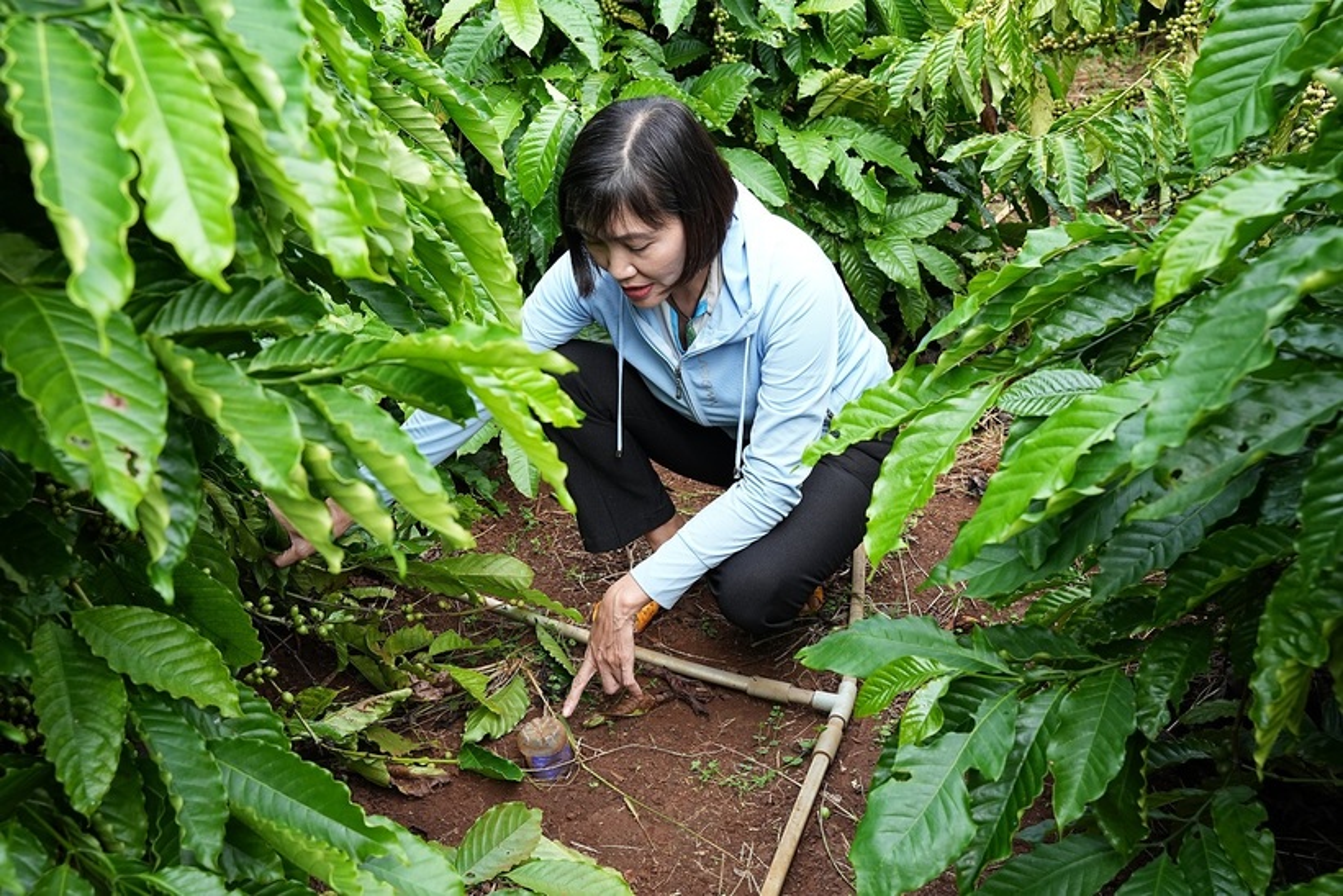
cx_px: 672
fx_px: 1369
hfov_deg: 52.2
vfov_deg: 36.2
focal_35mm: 37
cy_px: 448
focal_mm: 36.7
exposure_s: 1/160
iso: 800
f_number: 7.1
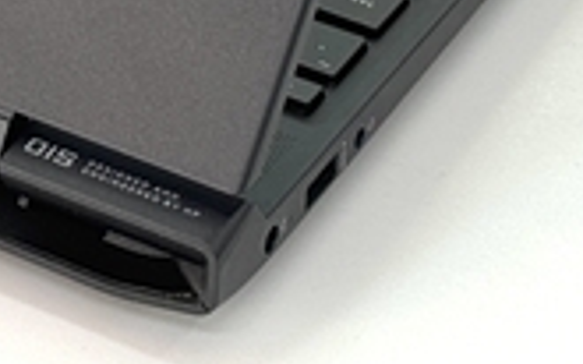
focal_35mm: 247
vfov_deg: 5.1
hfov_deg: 8.4
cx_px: -219
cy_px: -650
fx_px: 3923
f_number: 1.78
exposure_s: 1/161
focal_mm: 6.76
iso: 50
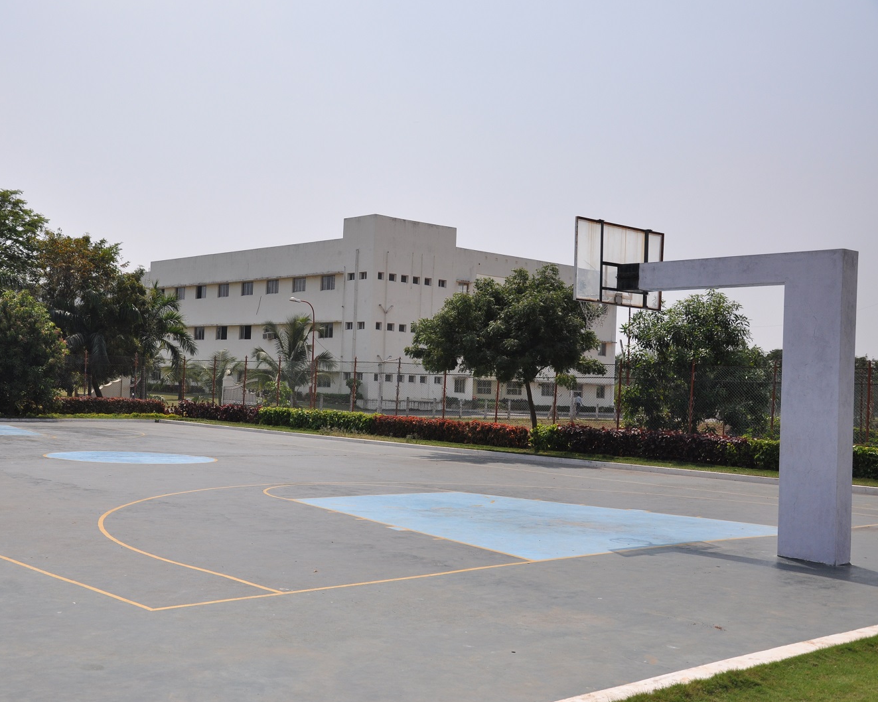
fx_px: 1106
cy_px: 352
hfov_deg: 43.2
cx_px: 367
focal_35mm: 43
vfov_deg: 35.2
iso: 320
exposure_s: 1/3200
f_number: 5.6
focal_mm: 25
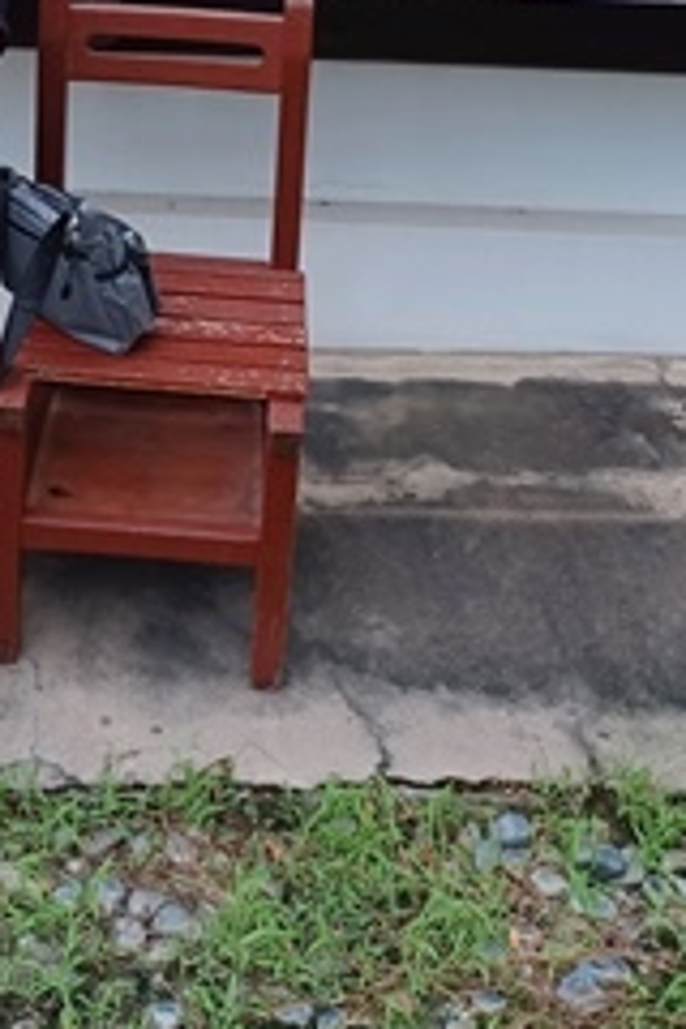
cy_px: -141
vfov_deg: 27.9
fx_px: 1858
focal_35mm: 65
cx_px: 111
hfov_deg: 20.6
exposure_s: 1/60
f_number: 1.8
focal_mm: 4.6
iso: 125
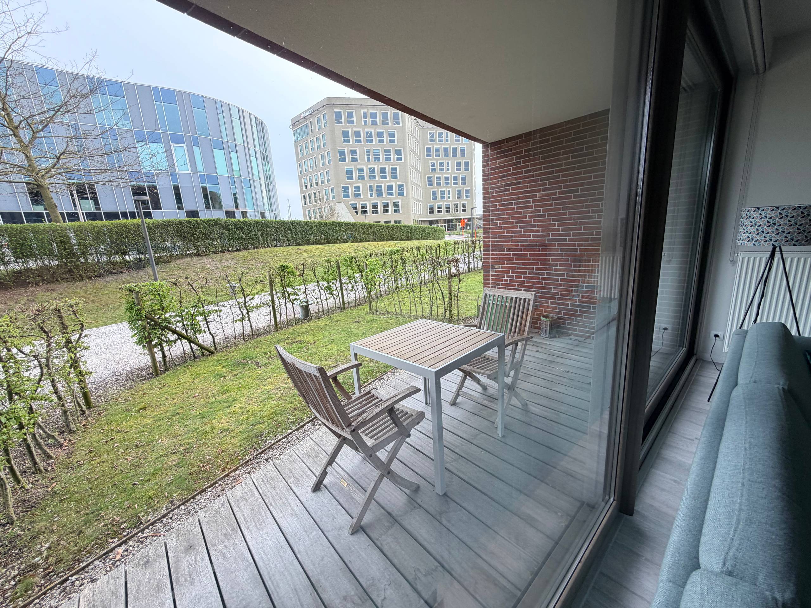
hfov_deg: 102.1
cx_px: 406
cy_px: 304
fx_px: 328
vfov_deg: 85.7
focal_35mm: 14
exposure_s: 1/139
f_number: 2.2
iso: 40
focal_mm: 2.22
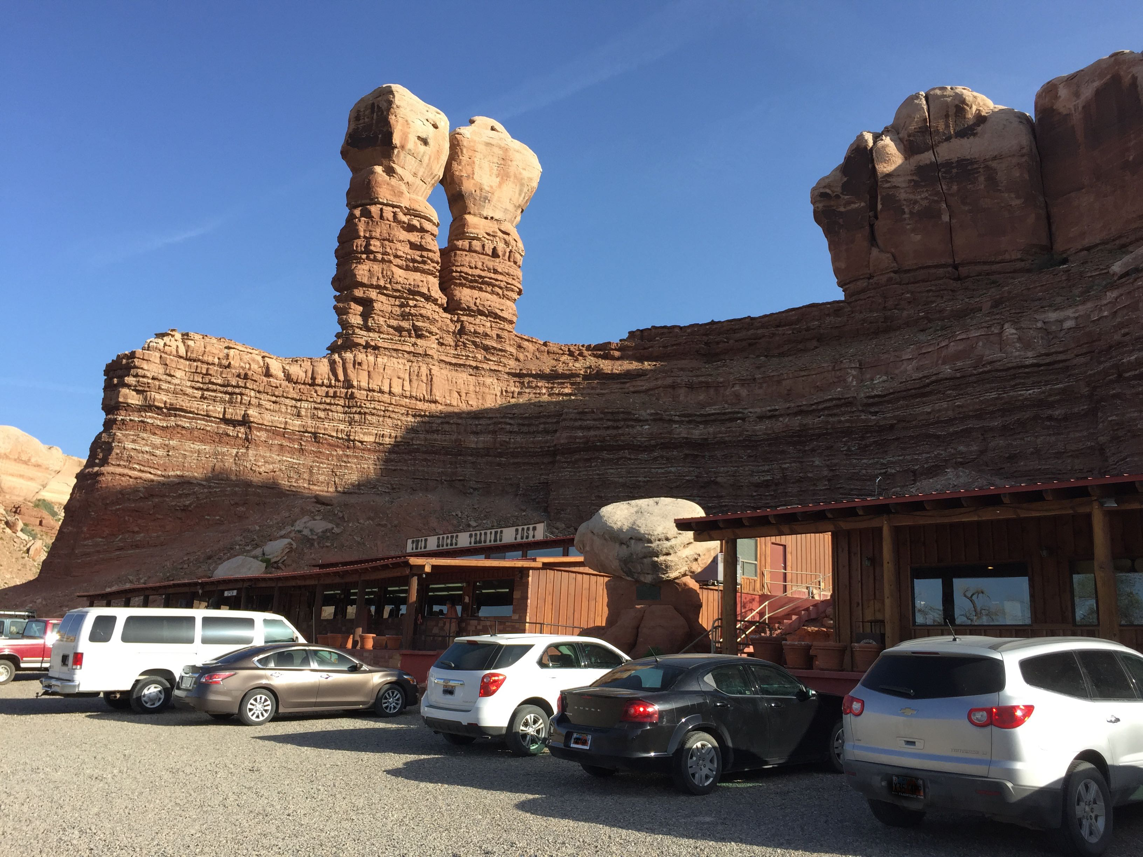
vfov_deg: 48.2
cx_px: 572
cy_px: 428
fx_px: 958
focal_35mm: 29
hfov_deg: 61.7
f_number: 2.2
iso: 32
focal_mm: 4.15
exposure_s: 1/1099
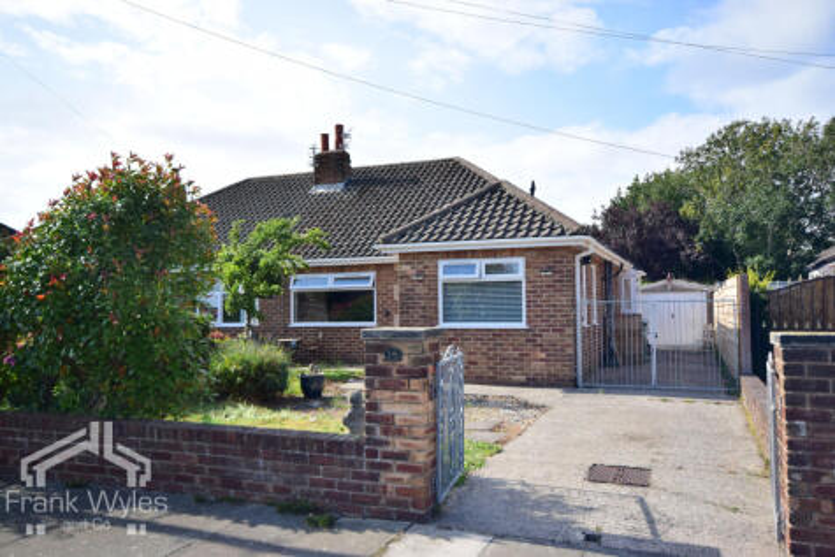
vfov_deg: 43.6
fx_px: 696
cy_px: 278
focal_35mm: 30
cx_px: 418
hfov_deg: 61.9
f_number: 10
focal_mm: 20
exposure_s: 1/500
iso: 320
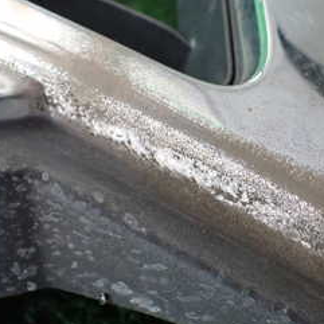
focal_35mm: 66
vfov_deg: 26.1
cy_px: 183
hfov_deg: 26.0
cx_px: 216
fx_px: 699
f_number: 2.3
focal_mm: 5.4
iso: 800
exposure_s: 1/125
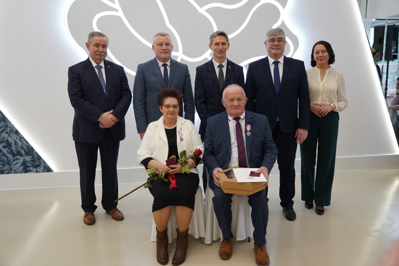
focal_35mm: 32
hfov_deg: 58.7
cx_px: 200
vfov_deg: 41.1
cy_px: 133
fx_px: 355
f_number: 4
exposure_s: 1/125
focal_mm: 32
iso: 1250
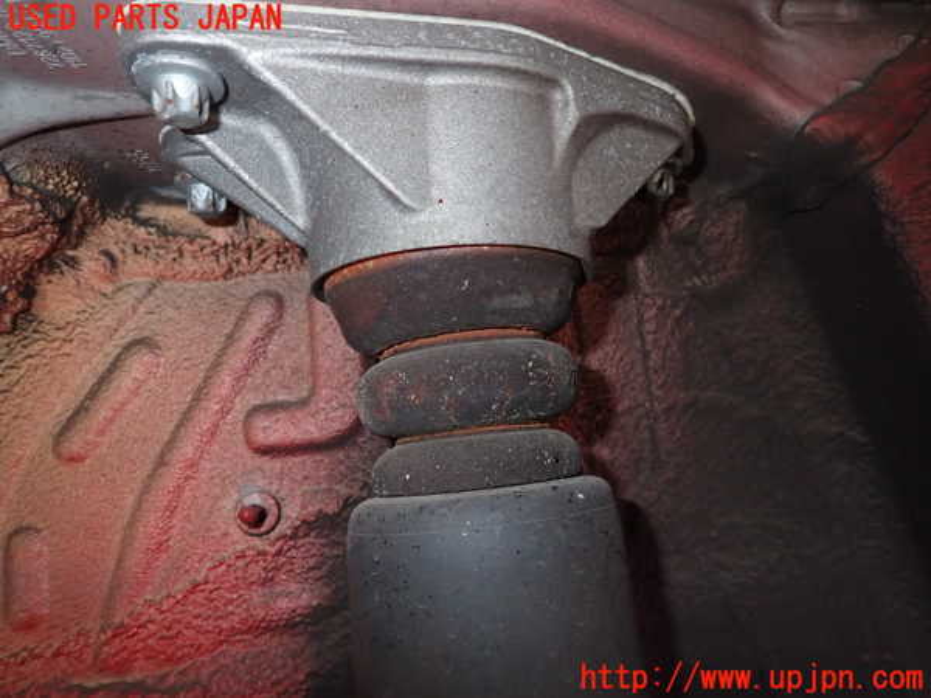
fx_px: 672
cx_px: 466
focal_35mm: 25
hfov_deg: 69.4
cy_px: 349
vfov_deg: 54.9
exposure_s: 1/100
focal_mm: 4.5
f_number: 5.6
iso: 400
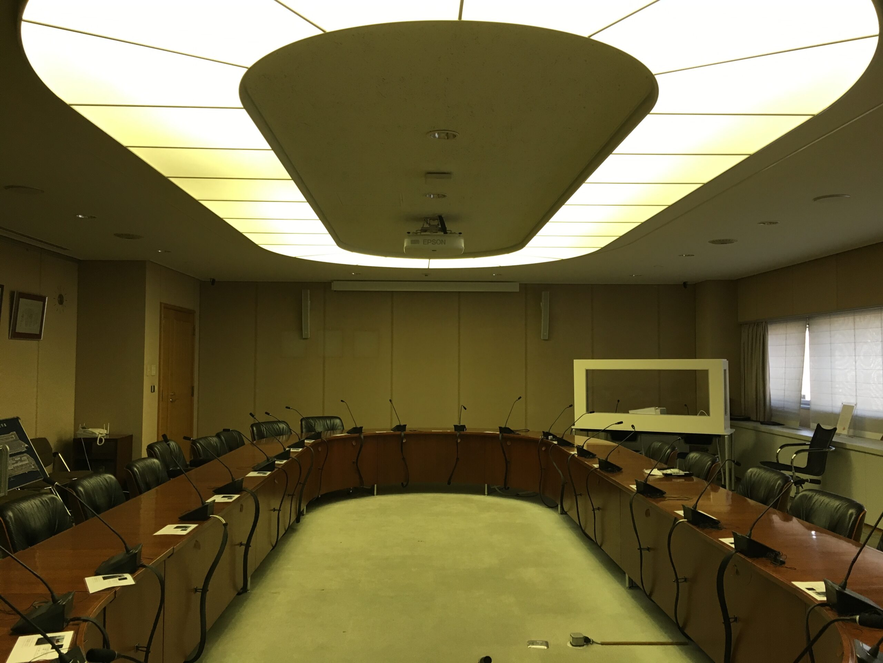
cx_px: 442
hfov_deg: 61.7
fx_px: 740
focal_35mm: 29
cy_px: 332
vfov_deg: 48.2
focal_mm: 4.15
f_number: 2.2
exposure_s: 1/30
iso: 40
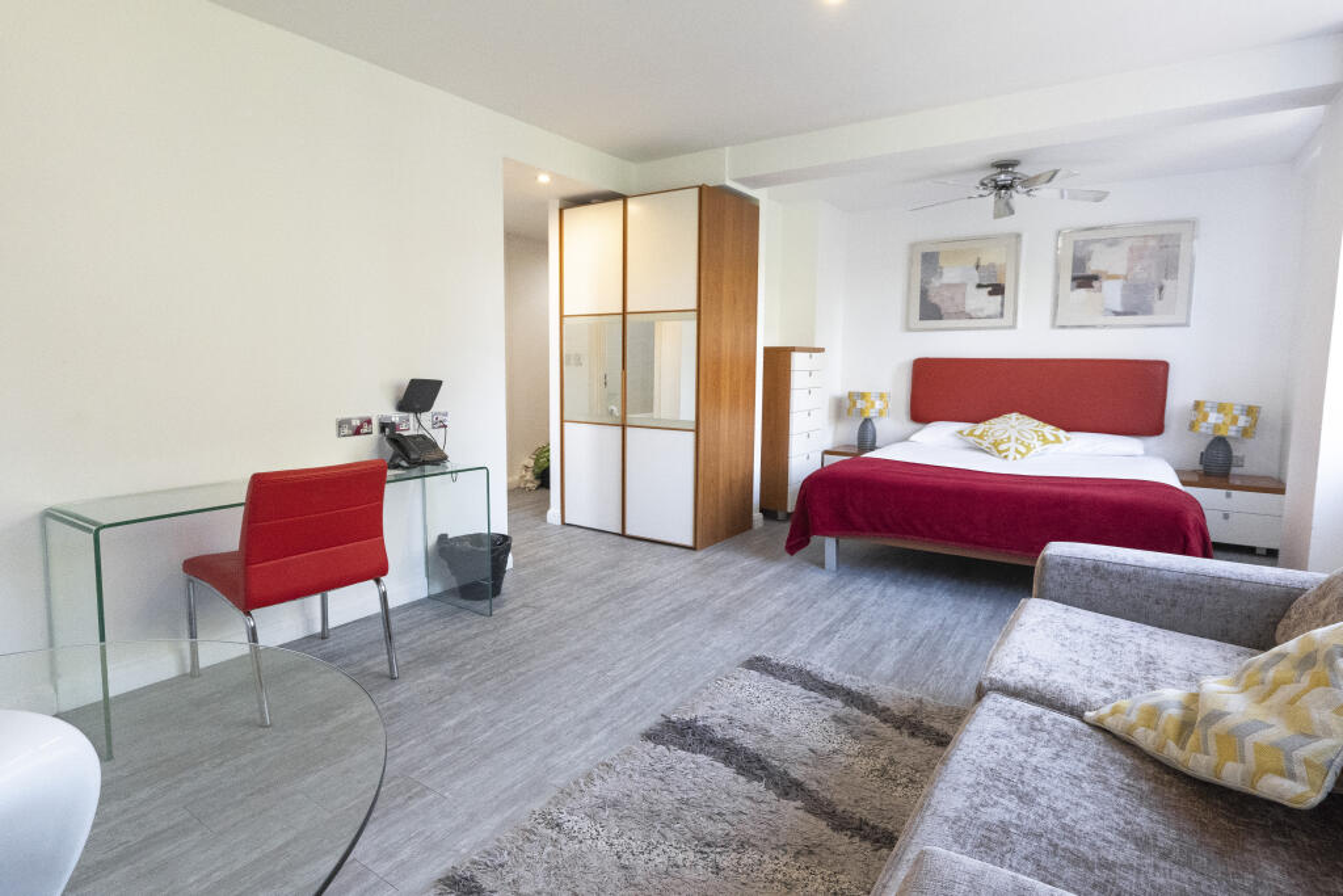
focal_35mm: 16
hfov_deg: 96.7
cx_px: 672
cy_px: 448
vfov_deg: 73.8
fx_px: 597
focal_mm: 16
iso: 6400
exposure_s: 1/250
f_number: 8
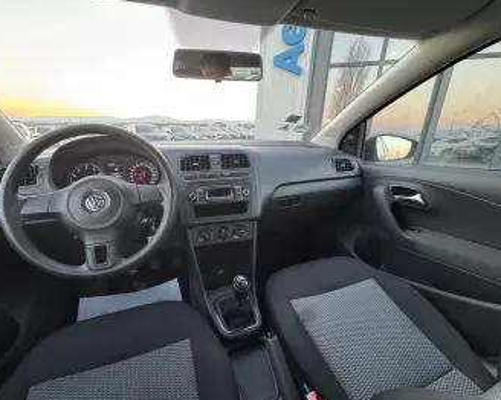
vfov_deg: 84.0
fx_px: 222
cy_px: 202
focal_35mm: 15
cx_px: 231
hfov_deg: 96.6
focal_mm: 2.22
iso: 400
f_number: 2.2
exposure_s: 1/60
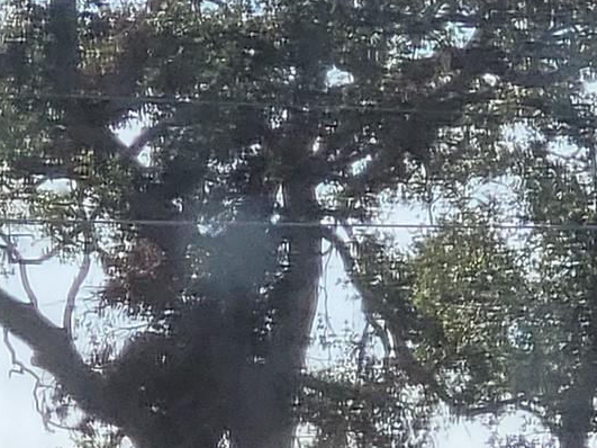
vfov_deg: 6.5
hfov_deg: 8.6
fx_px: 3949
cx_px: 282
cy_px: 517
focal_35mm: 229
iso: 25
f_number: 2.4
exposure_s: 1/559
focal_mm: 7.12
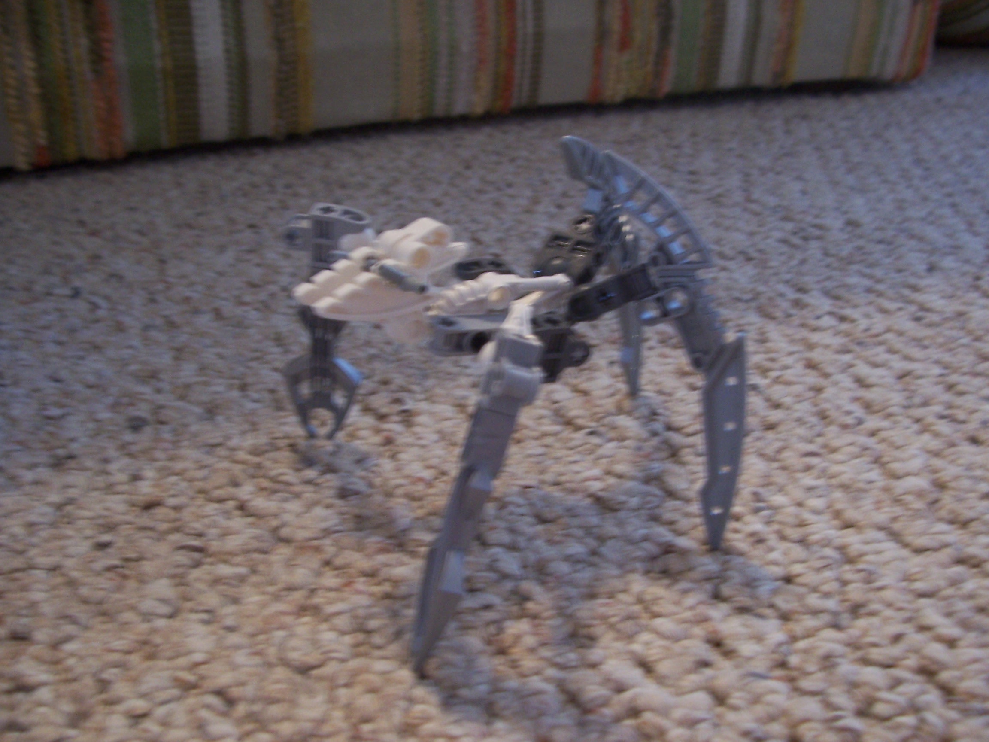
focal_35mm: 34
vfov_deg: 41.8
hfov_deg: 54.0
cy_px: 371
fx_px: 971
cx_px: 494
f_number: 2.7
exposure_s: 1/8
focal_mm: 5.6
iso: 160
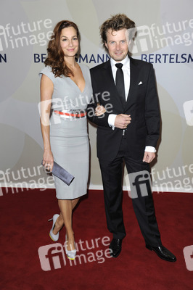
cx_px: 96
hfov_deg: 38.8
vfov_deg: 55.8
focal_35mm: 34
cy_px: 145
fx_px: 274
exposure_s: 1/160
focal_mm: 34
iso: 640
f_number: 5.6
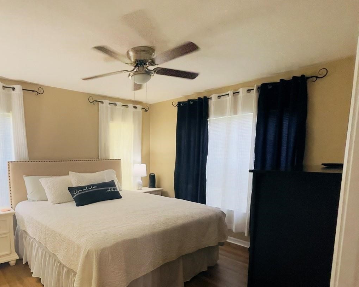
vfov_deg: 66.9
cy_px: 183
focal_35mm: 20
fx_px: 213
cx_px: 118
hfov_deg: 77.6
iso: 320
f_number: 2.4
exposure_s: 1/120
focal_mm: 1.54
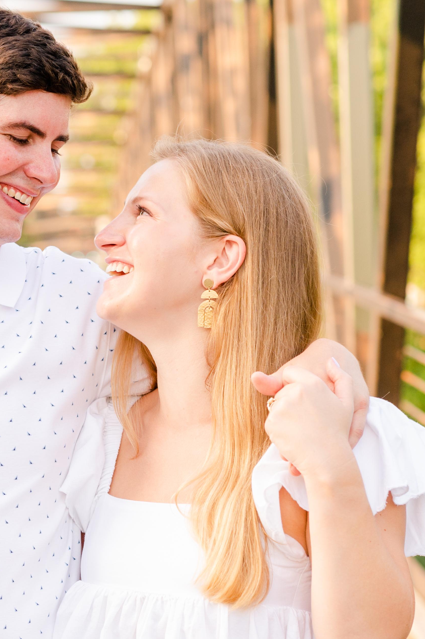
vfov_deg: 17.0
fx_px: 2127
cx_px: 54
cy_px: 422
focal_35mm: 120
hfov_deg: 11.3
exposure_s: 1/800
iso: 400
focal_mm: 50
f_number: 2.8
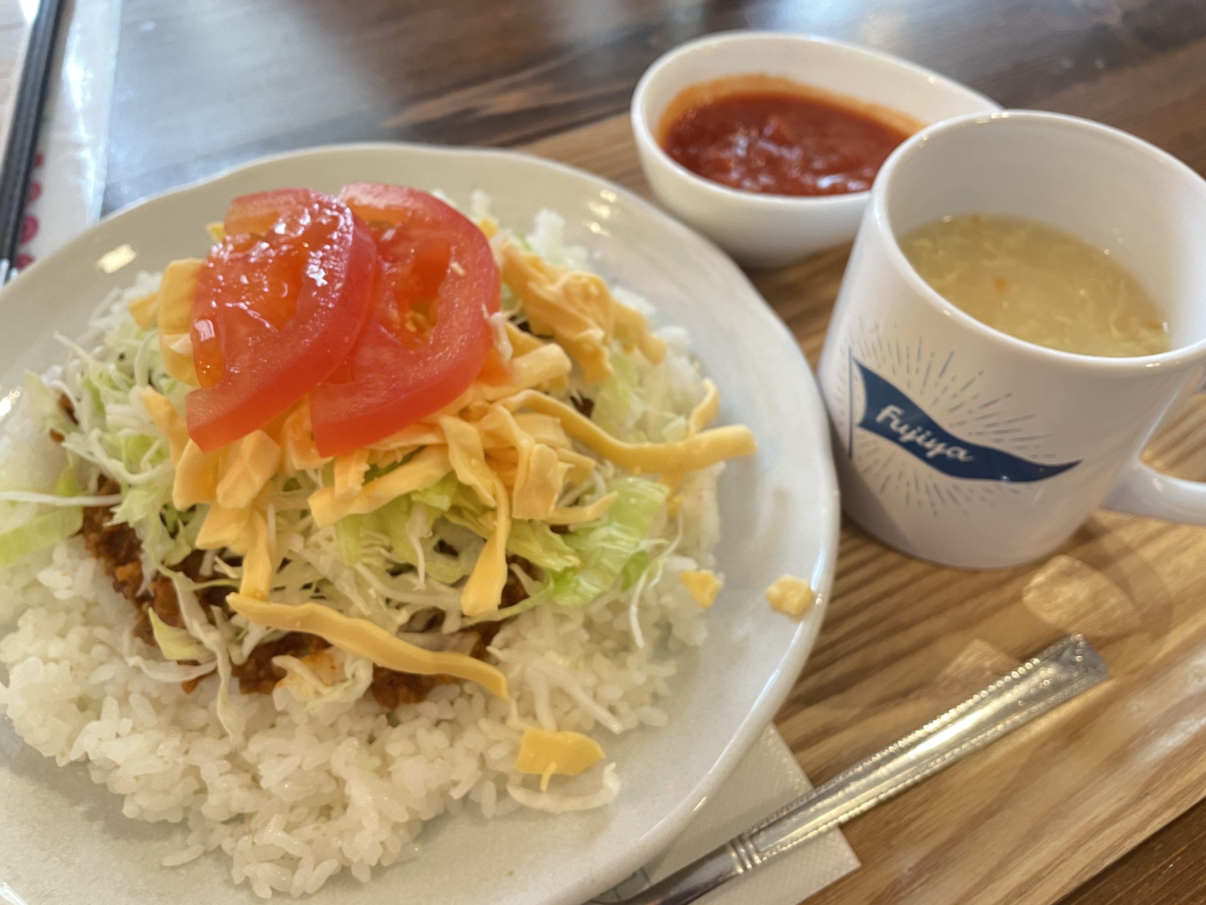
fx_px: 906
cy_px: 452
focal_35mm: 26
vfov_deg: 53.1
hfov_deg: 67.3
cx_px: 603
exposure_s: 1/40
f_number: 1.6
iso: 400
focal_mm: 4.2
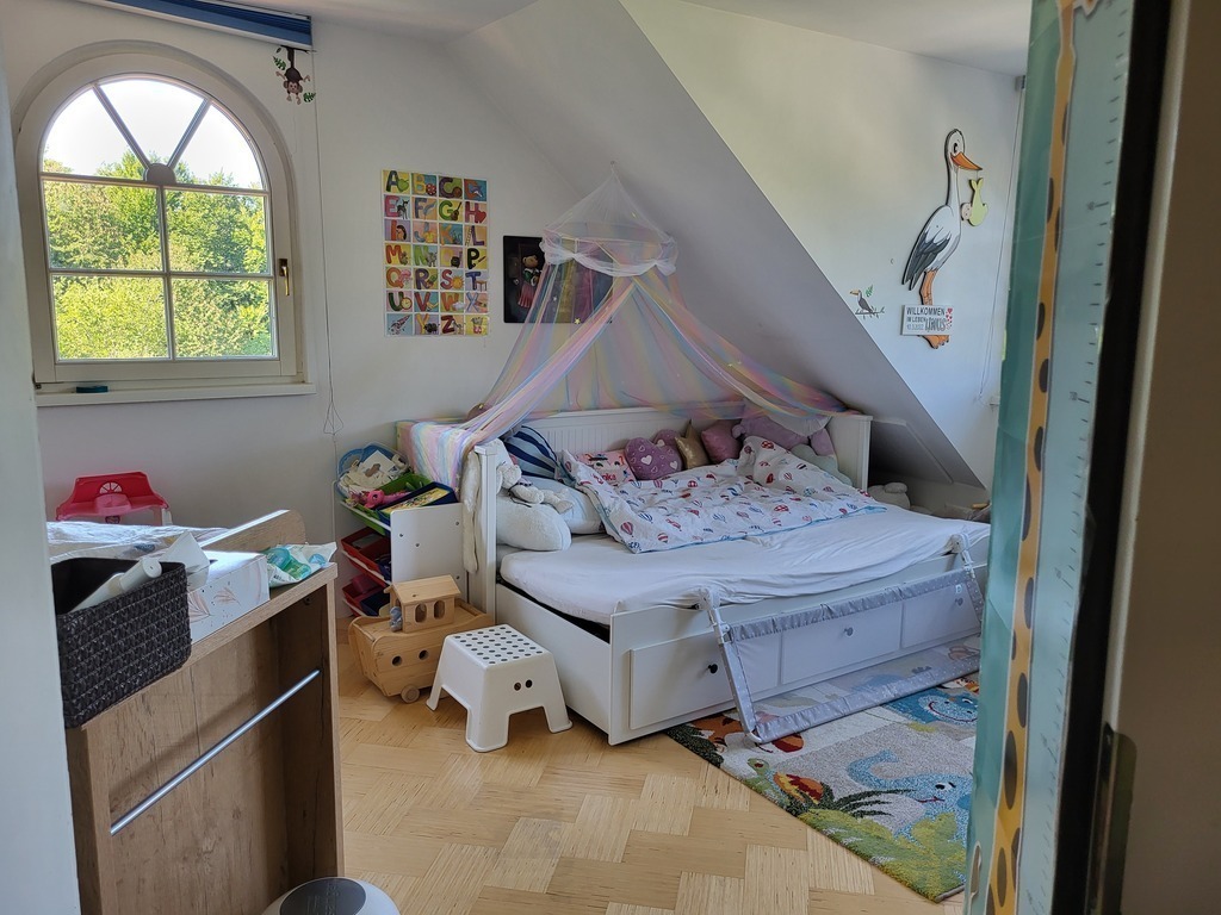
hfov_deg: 67.3
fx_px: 917
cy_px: 458
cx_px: 610
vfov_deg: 53.1
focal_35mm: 26
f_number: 1.8
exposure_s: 1/100
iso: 160
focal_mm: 5.4
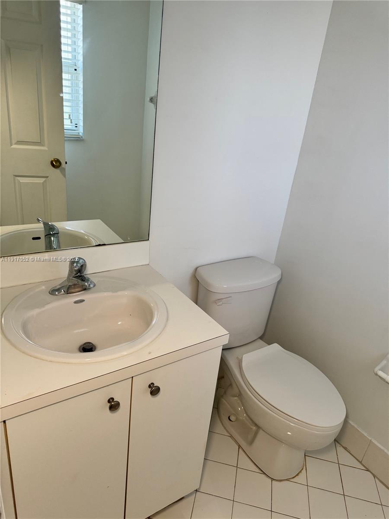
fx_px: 360
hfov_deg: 56.8
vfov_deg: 71.6
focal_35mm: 24
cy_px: 260
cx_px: 194
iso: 160
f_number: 1.78
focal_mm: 6.86
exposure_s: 1/121
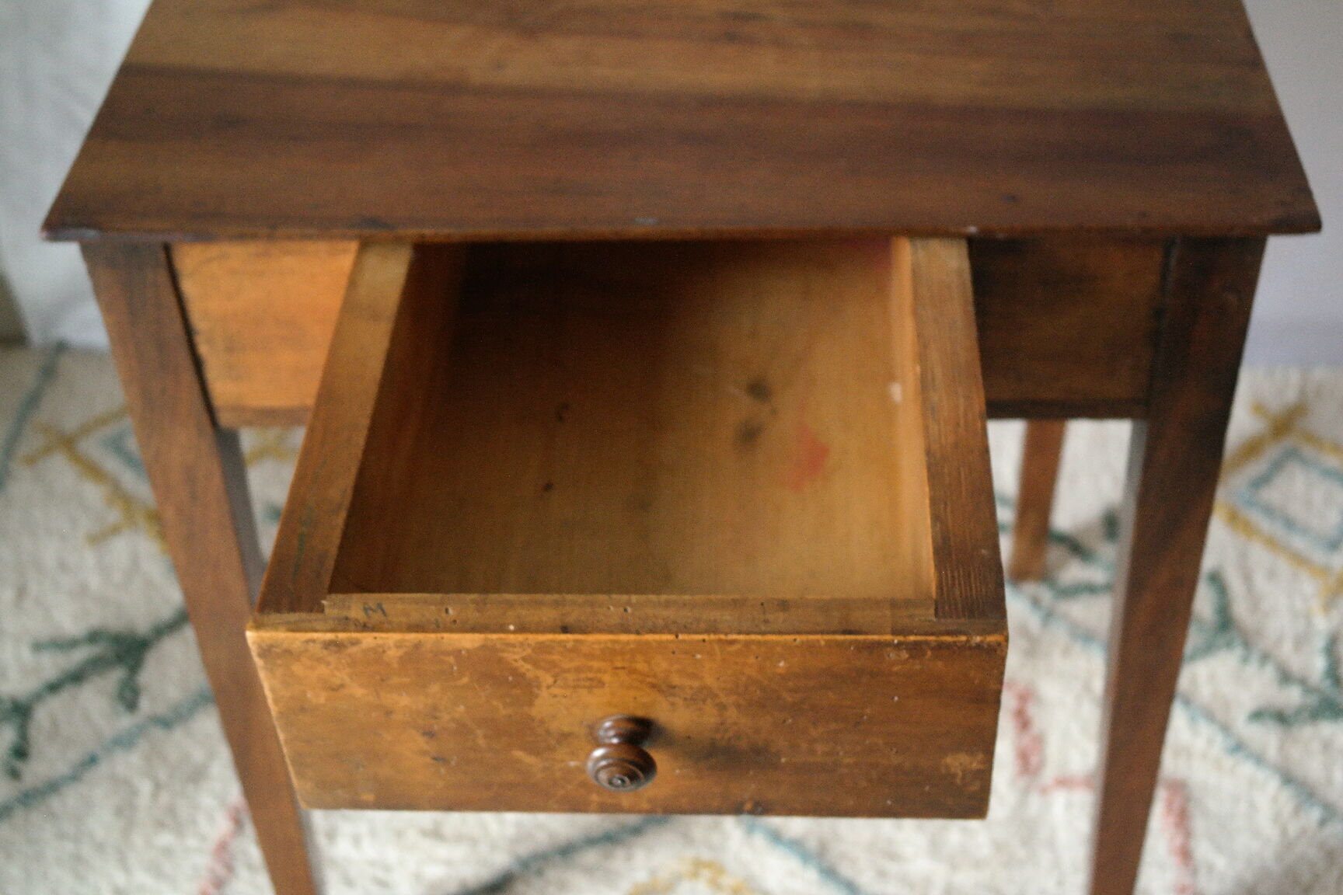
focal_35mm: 53
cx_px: 672
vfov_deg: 25.5
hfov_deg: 37.5
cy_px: 448
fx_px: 1977
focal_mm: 35
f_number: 5.6
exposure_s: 1/30
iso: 1600
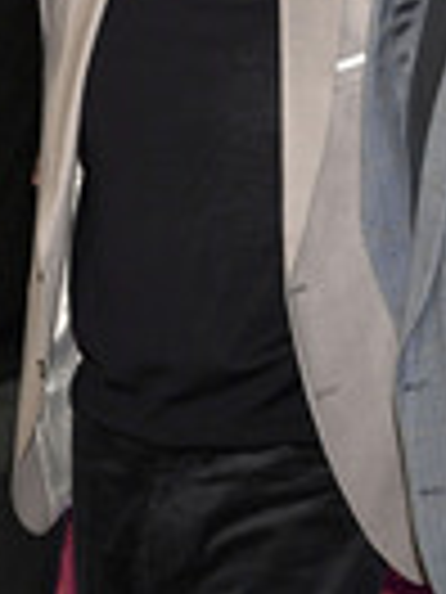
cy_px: -76
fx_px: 2594
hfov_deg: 9.7
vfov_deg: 12.8
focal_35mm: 151
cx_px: -65
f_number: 4
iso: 200
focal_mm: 46
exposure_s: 1/200
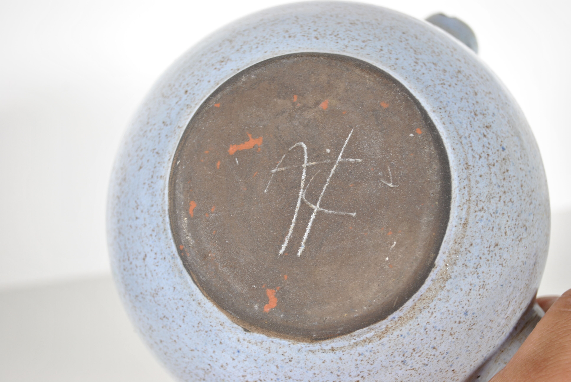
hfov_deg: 36.8
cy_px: 191
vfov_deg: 25.1
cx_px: 286
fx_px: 858
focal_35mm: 54
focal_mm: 36
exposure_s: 1/30
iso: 200
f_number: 5
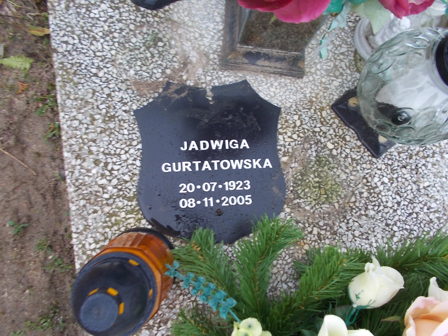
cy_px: 168
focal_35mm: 26
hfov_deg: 67.3
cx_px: 224
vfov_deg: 53.1
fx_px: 336
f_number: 3.2
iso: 80
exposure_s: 1/30
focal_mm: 4.6
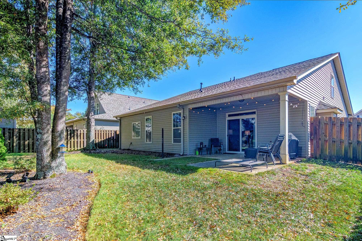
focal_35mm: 16
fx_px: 161
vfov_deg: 73.7
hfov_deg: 96.7
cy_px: 120
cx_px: 181
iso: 320
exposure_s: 1/320
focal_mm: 11
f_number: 7.1
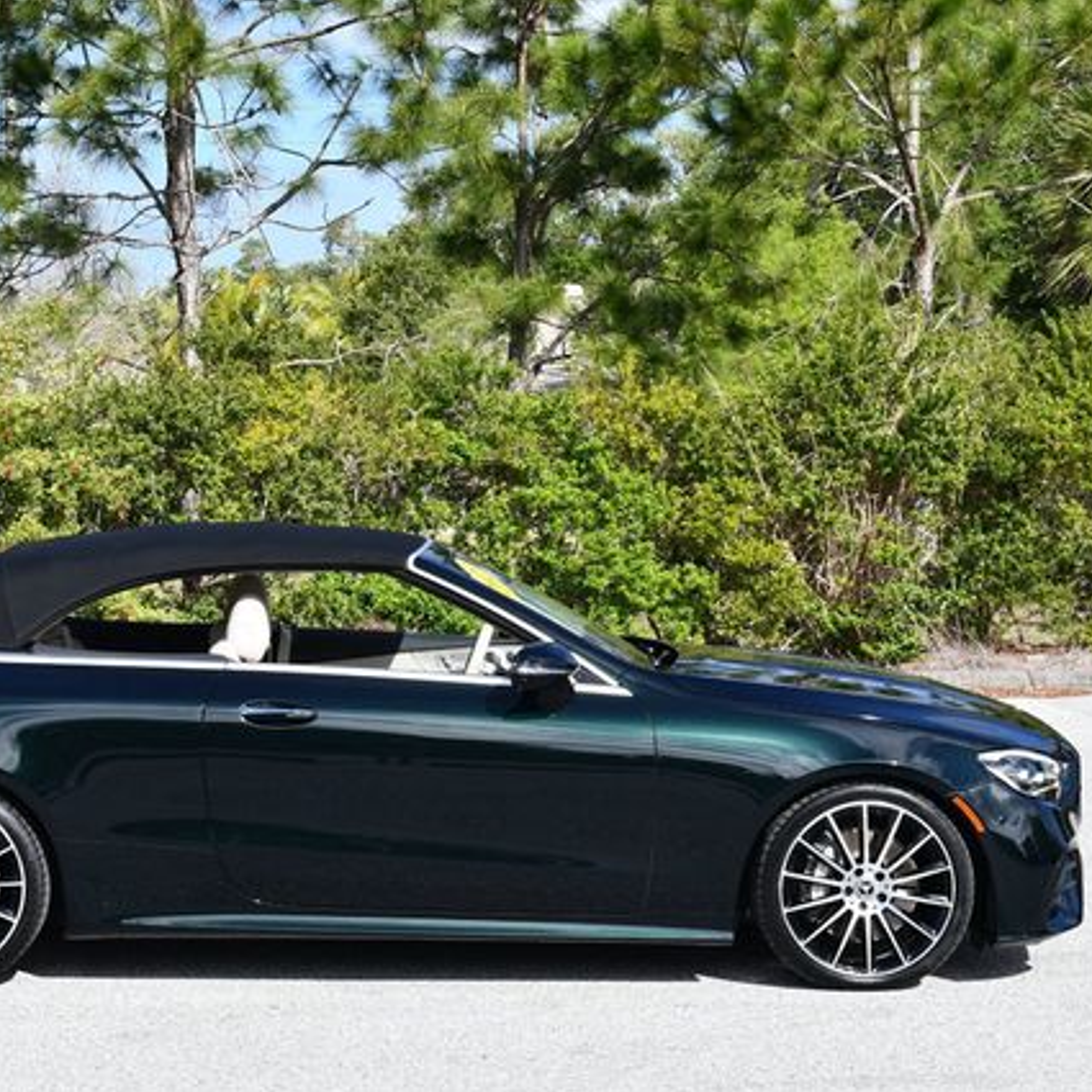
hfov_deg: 21.0
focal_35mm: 82
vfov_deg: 21.1
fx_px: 2927
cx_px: 342
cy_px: 547
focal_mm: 32
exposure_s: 1/250
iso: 140
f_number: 8
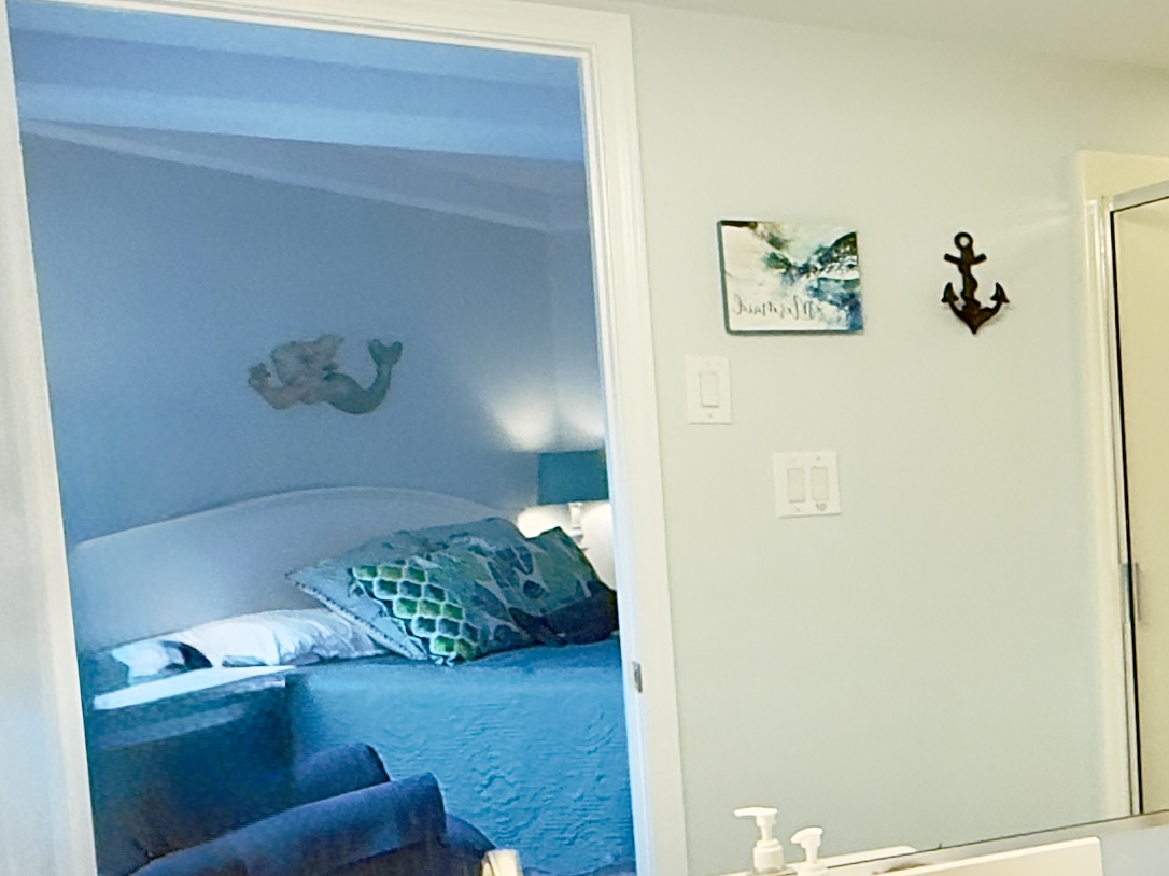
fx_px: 1756
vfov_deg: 27.7
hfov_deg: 30.6
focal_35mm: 52
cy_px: 624
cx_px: 1435
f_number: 2.2
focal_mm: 2.22
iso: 160
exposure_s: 1/120
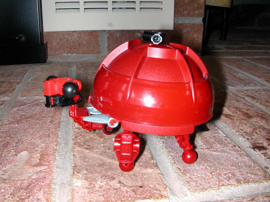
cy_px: 101
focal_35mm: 37
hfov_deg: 50.1
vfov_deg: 38.7
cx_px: 135
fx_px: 289
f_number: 4.5
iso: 100
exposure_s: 1/59.9
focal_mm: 5.6
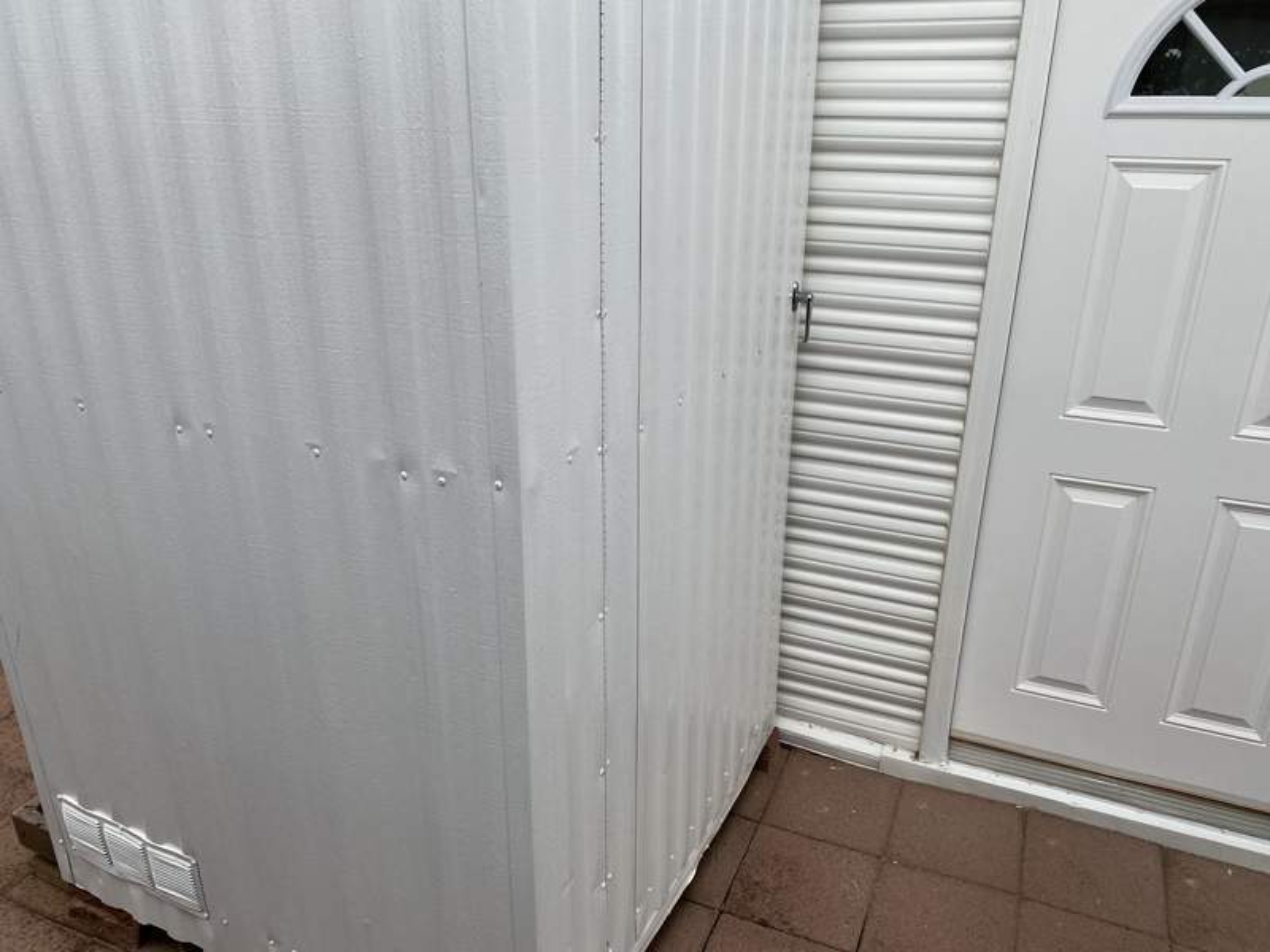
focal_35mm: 26
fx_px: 954
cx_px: 635
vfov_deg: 53.1
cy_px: 476
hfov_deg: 67.3
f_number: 1.8
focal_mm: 4.25
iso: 32
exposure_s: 1/957
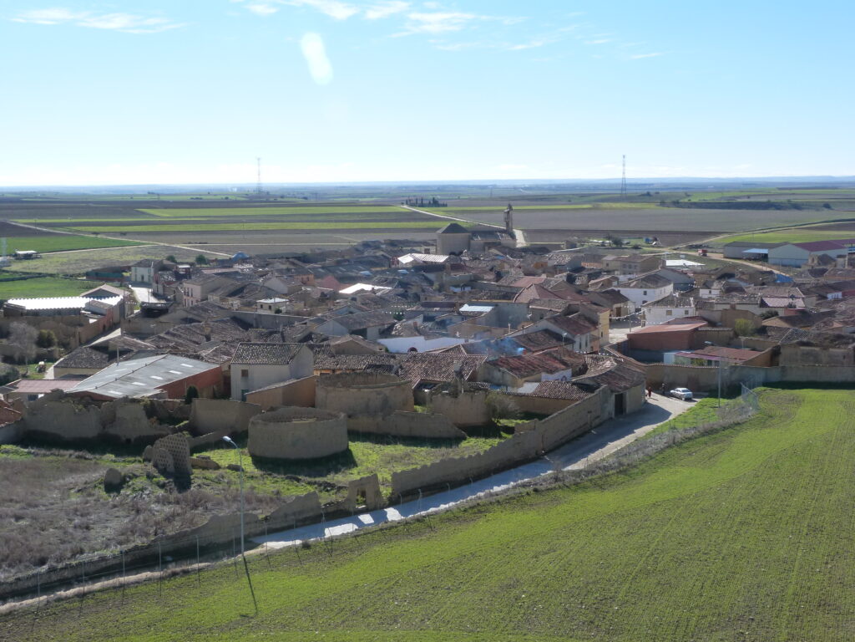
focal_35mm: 46
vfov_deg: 31.5
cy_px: 321
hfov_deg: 41.2
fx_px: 1136
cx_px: 428
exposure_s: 1/320
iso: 125
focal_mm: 8.3
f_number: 5.6
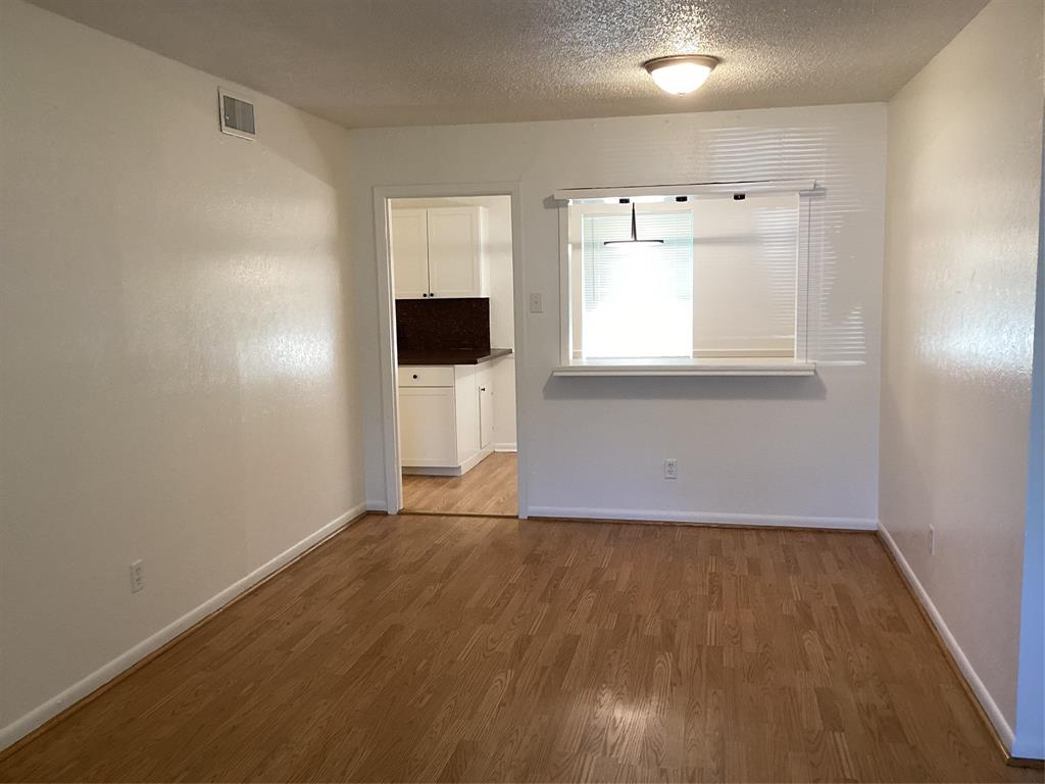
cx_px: 522
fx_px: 936
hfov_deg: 58.4
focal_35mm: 31
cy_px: 392
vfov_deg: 45.4
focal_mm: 3.3
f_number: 2.4
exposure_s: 1/60
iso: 160
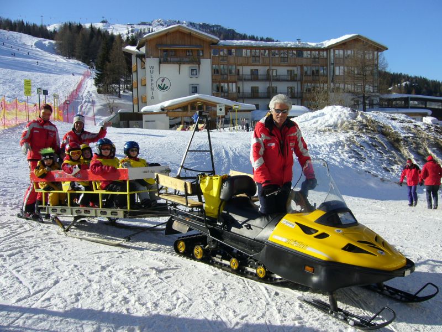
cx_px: 221
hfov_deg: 52.6
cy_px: 166
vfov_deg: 40.7
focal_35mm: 35
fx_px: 447
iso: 80
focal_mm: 5.8
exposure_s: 1/400
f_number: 5.6
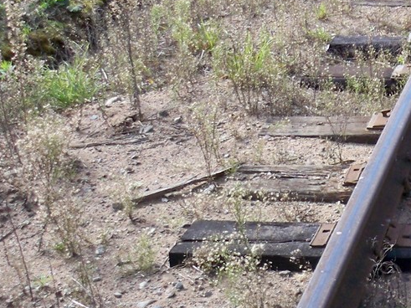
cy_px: -86
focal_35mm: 108
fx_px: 1282
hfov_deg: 16.5
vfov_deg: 13.2
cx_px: 629
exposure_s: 1/400
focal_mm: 6.3
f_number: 3.1
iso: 64
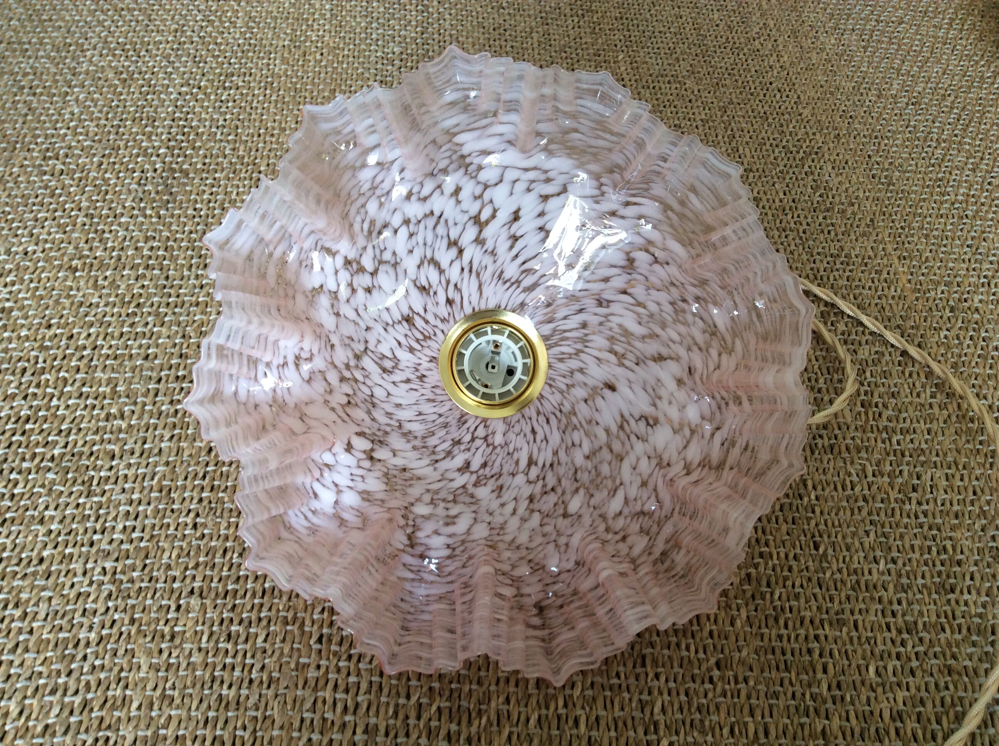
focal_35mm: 32
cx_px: 500
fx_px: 922
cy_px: 373
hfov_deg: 56.9
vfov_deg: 44.1
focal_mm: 3.3
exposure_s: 1/25
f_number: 2.4
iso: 50
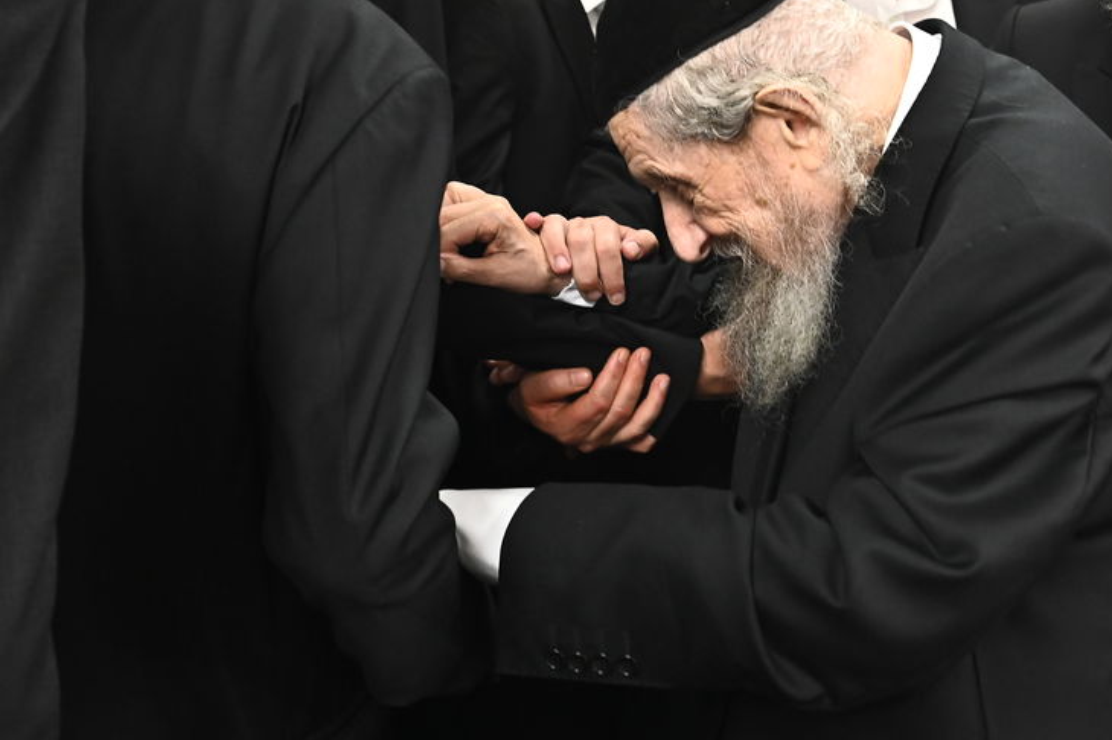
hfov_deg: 42.6
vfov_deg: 28.4
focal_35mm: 46
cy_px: 110
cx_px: 664
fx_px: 1420
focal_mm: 24
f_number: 5
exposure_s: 1/200
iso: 3200
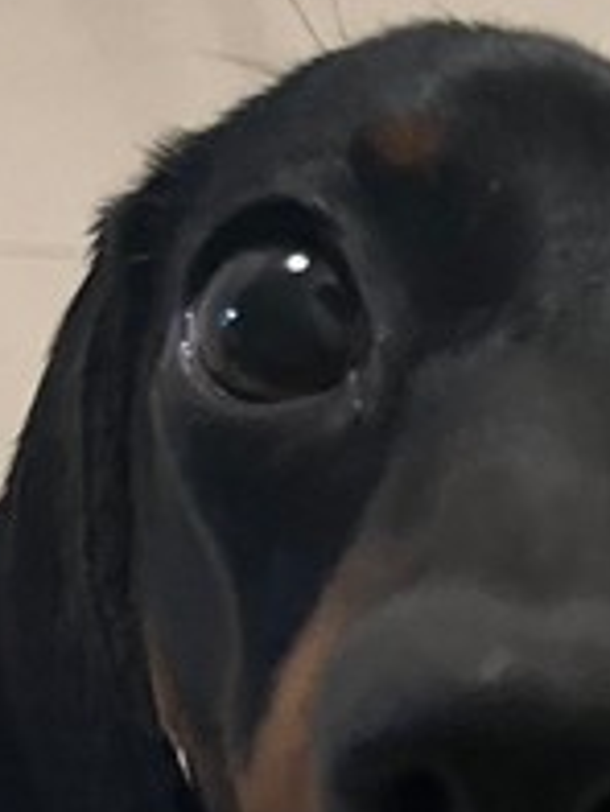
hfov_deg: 10.4
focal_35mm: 133
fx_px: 3122
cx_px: 1179
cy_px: 1484
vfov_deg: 13.3
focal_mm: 5.1
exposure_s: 1/60
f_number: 1.6
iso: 320
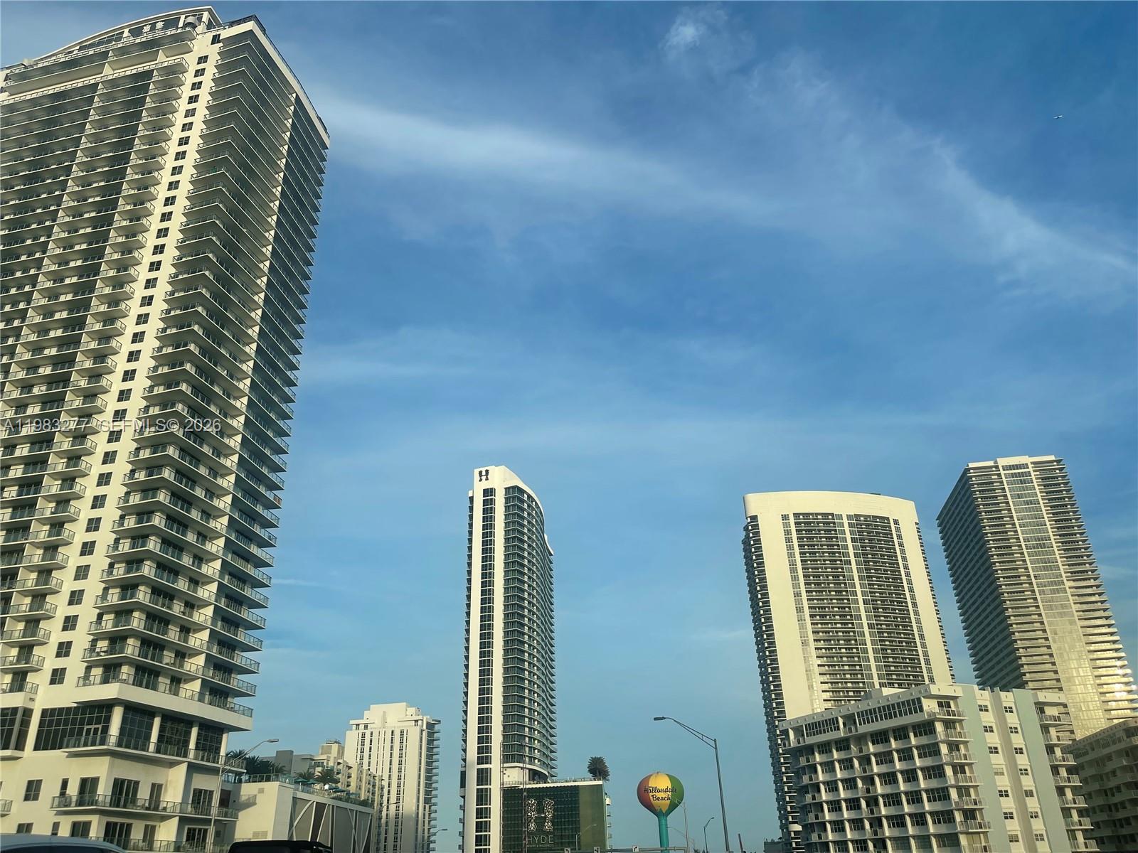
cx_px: 569
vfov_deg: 53.1
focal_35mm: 26
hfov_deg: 67.3
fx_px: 855
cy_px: 426
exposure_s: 1/2336
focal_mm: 5.1
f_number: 1.6
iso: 32
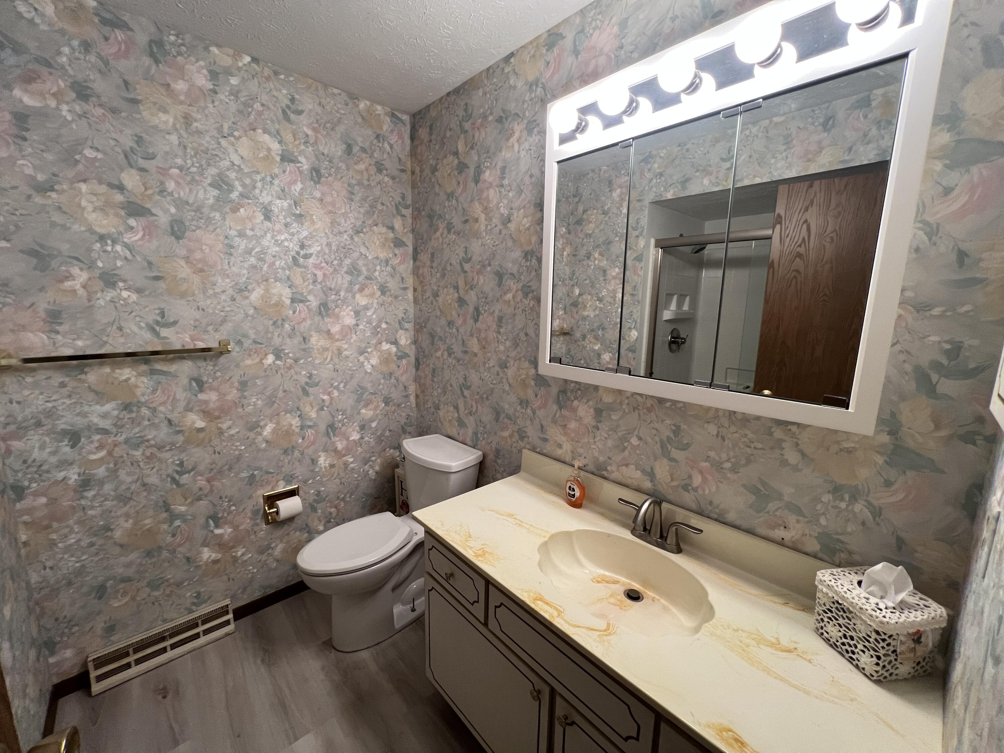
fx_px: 377
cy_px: 376
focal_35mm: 13
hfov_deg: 106.2
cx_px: 502
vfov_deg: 89.9
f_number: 1.8
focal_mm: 1.57
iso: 160
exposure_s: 1/60
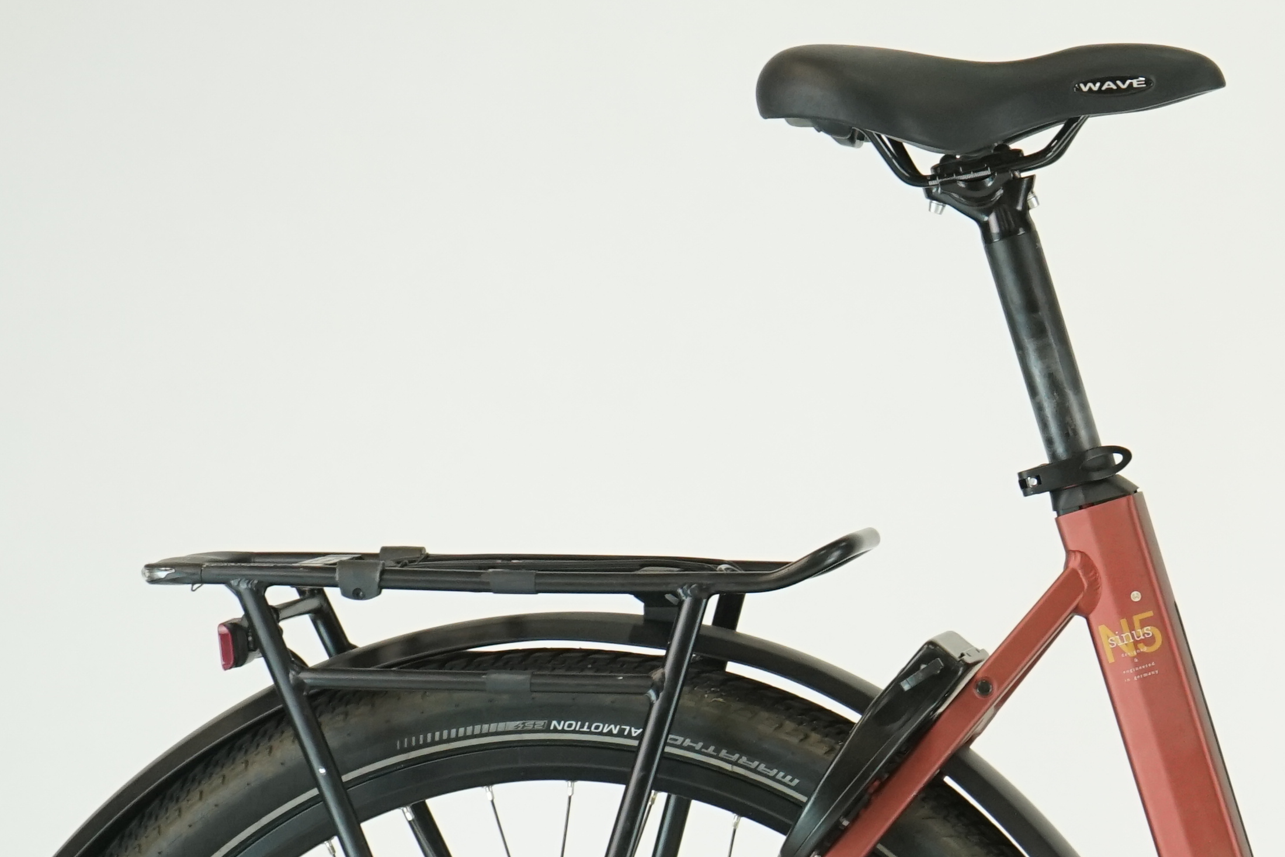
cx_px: 1618
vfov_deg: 9.1
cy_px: 822
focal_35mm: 150
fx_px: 5354
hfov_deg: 13.3
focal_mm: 55
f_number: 6.3
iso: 1600
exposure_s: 1/200
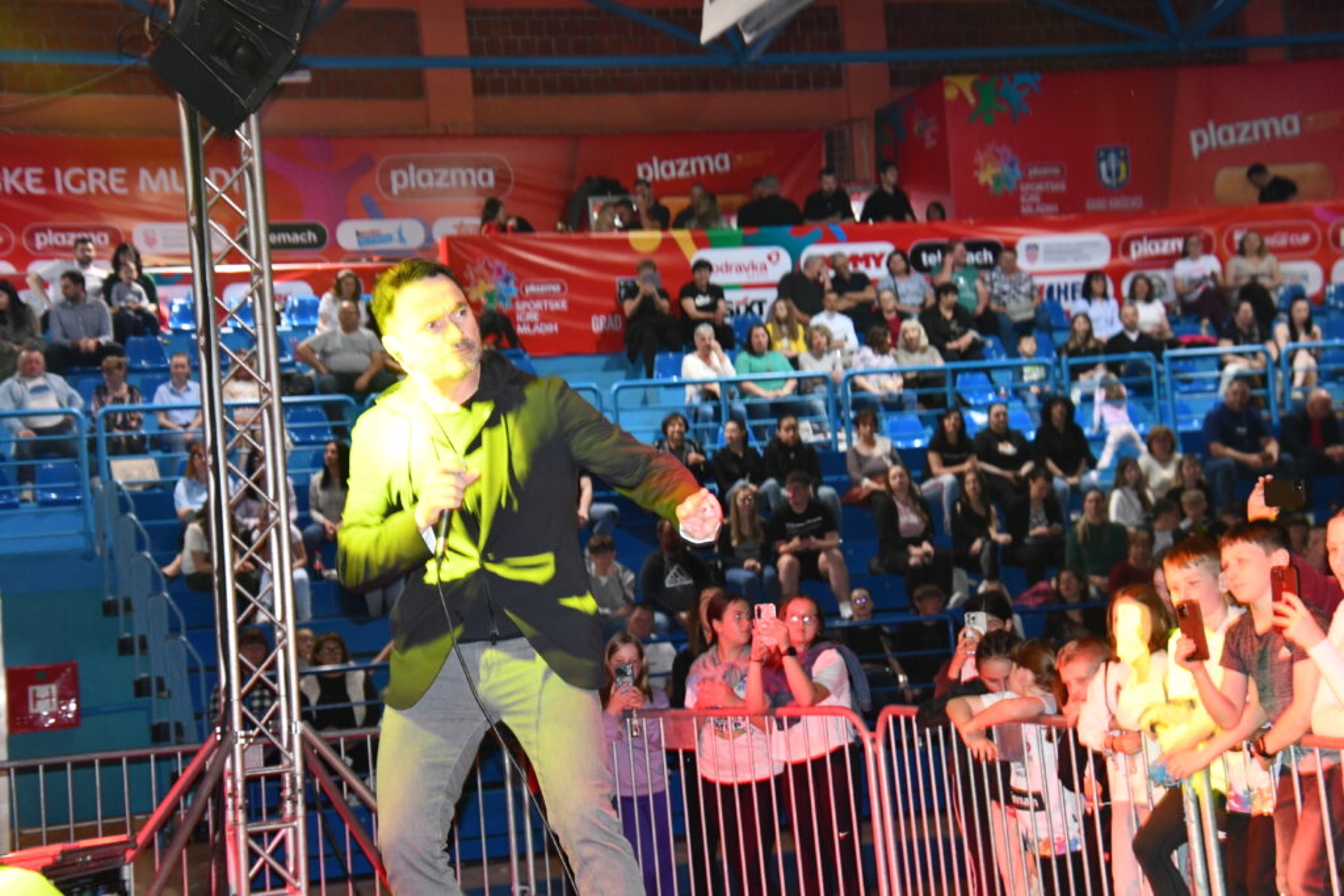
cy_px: 448
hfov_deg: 27.0
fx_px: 2800
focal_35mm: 75
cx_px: 672
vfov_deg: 18.2
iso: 1600
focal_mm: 50
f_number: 4.5
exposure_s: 1/60
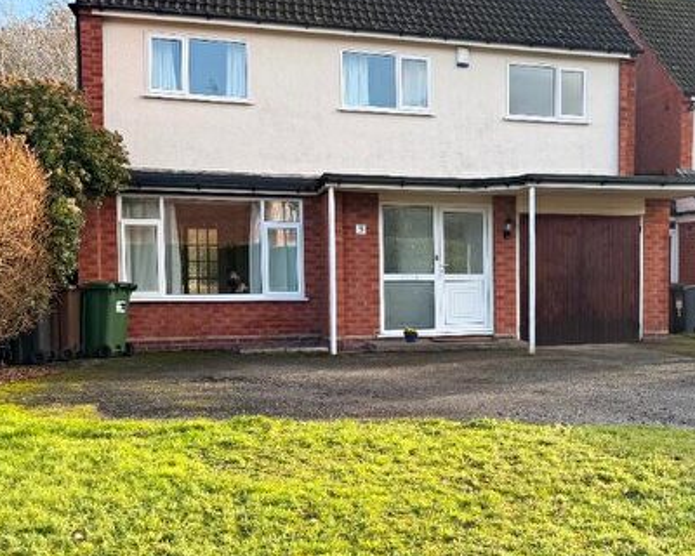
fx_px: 843
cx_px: 506
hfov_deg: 43.6
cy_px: 319
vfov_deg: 36.4
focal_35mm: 41
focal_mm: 6.76
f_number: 1.78
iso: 80
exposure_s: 1/773
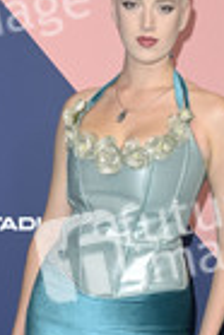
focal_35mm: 158
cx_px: 229
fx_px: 1471
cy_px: 366
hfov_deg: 8.7
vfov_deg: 12.8
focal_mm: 55
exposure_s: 1/250
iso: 800
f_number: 5.6
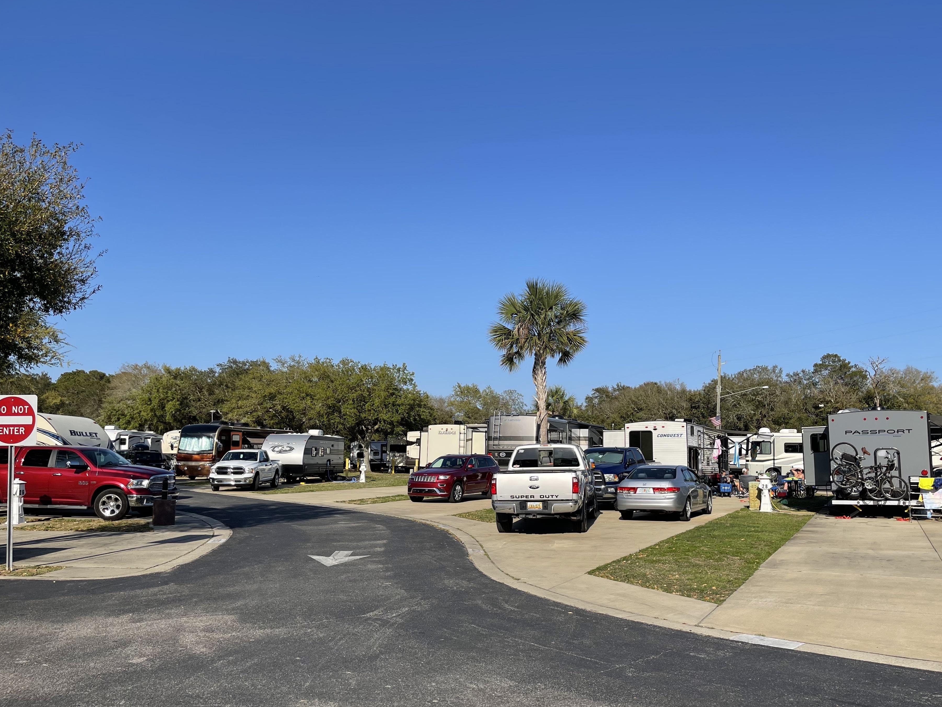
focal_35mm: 29
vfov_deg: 48.2
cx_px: 518
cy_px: 383
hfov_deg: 61.5
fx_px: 789
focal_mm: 5.1
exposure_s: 1/4202
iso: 32
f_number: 1.6
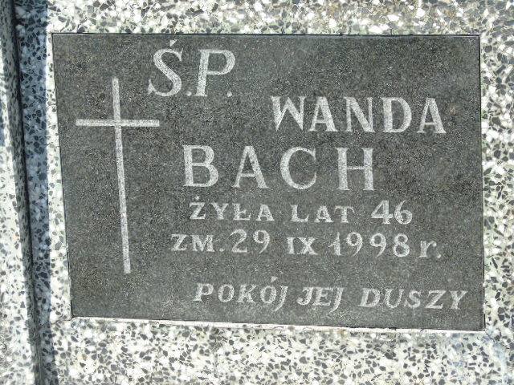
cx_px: 257
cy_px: 192
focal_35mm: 142
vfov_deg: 10.4
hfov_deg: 13.9
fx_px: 2109
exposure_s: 1/200
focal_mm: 25
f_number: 4.7
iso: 80
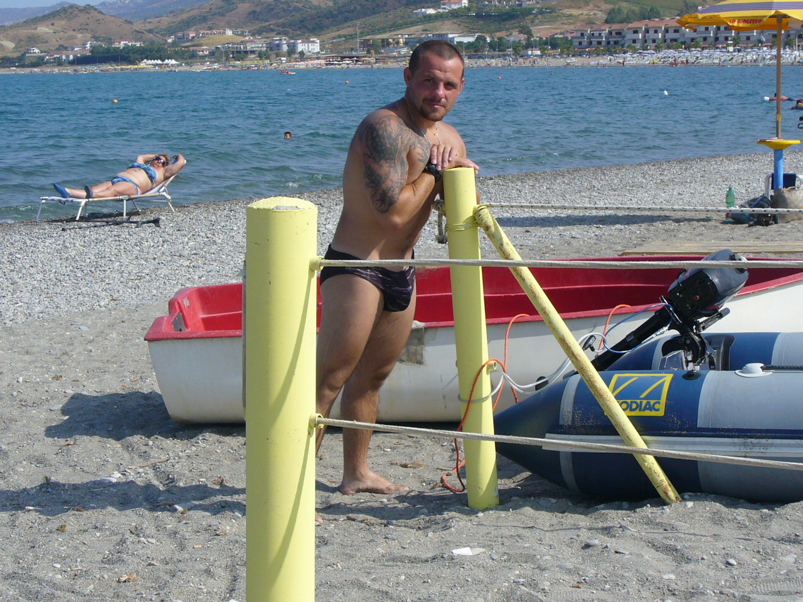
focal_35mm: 82
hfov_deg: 23.8
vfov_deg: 18.0
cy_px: 301
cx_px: 402
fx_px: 1902
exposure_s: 1/400
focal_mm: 9.9
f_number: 6.2
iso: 80
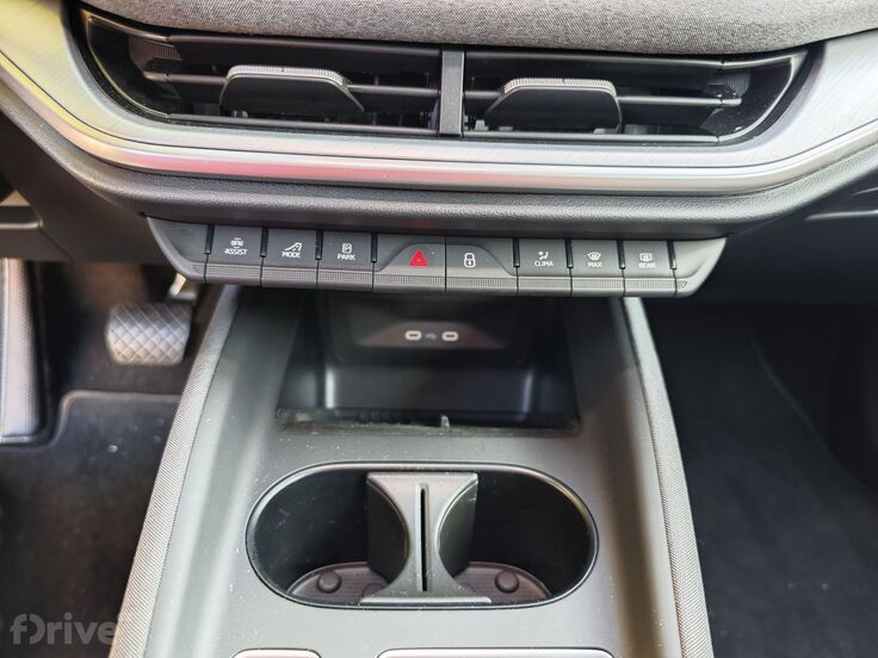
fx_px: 583
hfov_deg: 73.9
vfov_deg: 58.9
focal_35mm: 23
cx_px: 439
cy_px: 329
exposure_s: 1/32.3
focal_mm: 8.72
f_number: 1.63
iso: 640
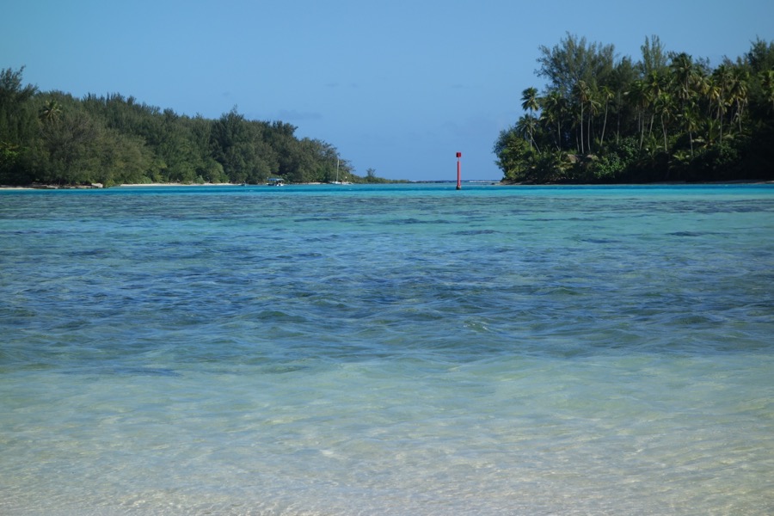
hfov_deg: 20.4
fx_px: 2150
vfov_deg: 13.7
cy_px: 258
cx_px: 387
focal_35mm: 100
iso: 125
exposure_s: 1/800
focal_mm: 37.1
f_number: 5.6
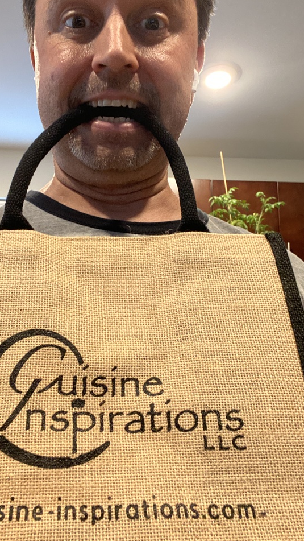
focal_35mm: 33
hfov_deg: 35.5
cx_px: 117
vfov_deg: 59.5
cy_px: 271
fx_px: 473
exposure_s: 1/30
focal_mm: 2.71
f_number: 2.2
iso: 320
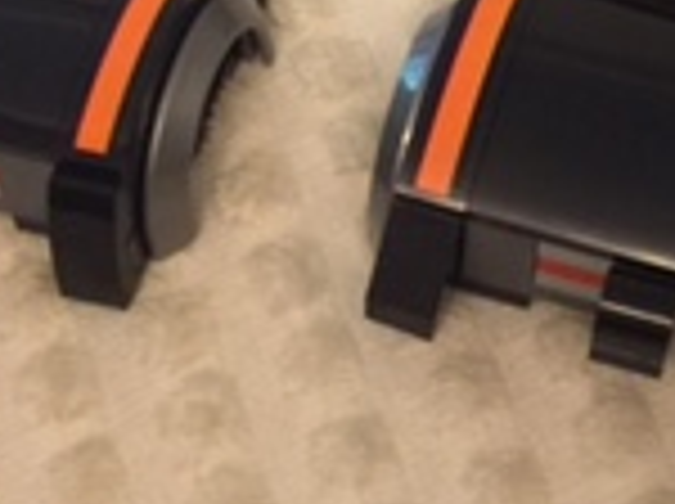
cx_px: 652
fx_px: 2414
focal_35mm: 124
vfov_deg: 11.3
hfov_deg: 15.7
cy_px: -328
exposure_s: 1/10
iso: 100
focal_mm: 4.15
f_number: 2.2
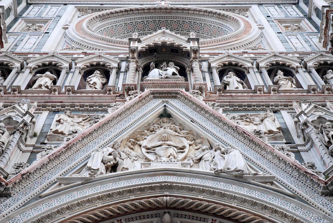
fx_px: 667
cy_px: 112
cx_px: 166
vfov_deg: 19.0
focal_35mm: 72
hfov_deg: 28.0
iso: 200
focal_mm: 48
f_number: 5.6
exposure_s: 1/125
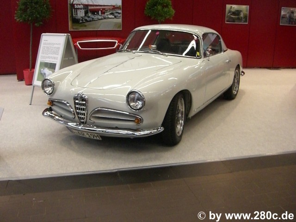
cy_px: 111
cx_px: 148
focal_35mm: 38
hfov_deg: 49.0
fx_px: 325
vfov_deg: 37.7
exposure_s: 1/80
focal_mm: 6.2
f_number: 2.7
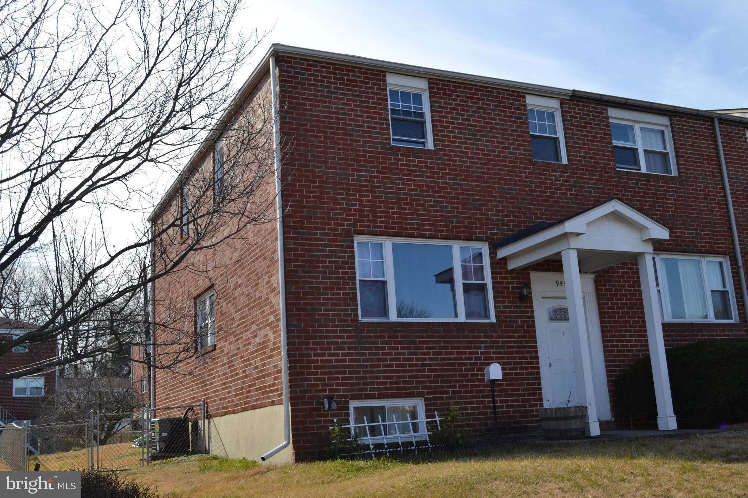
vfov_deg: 34.2
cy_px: 249
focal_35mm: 39
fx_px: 810
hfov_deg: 49.6
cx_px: 374
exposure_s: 1/200
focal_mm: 26
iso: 100
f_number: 7.1
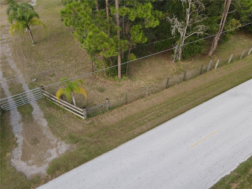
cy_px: 94
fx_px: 175
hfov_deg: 71.6
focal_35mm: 24
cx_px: 126
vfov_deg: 56.8
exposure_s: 1/50
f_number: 2.8
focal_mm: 4.5
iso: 100
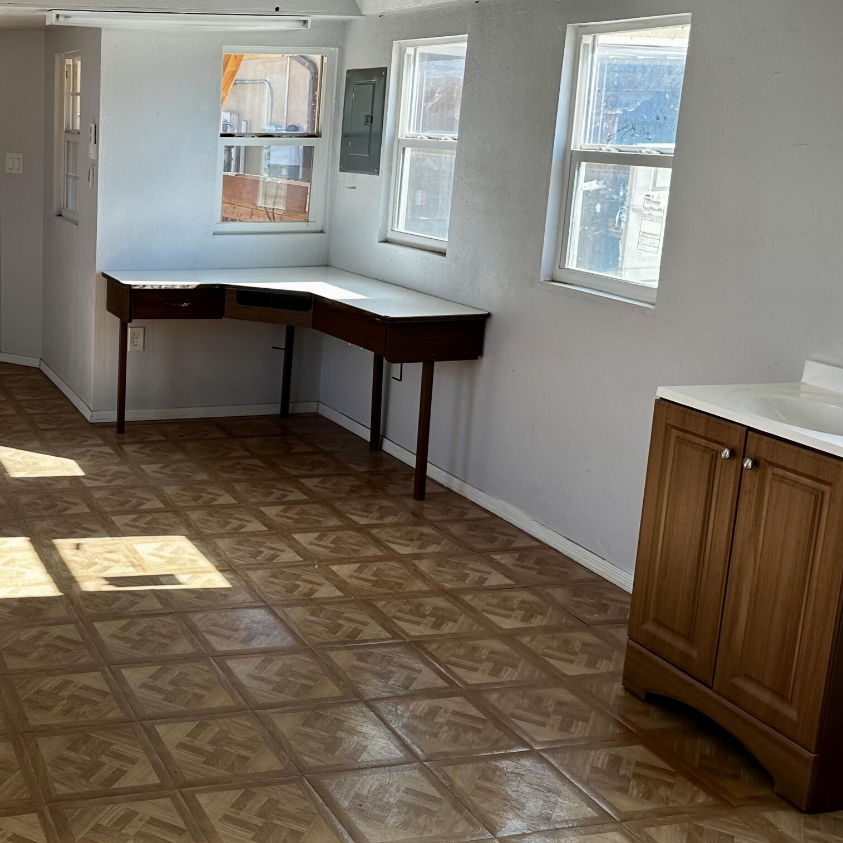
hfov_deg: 36.9
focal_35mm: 42
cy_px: 352
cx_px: 48
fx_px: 1157
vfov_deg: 39.9
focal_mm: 6.86
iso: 80
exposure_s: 1/254
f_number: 1.78
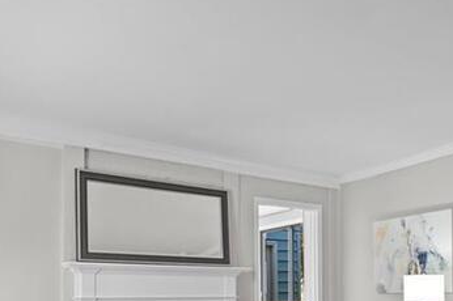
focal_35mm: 37
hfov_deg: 50.7
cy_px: 288
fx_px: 465
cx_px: 313
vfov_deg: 33.4
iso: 320
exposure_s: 1/5
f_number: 7.1
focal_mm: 16
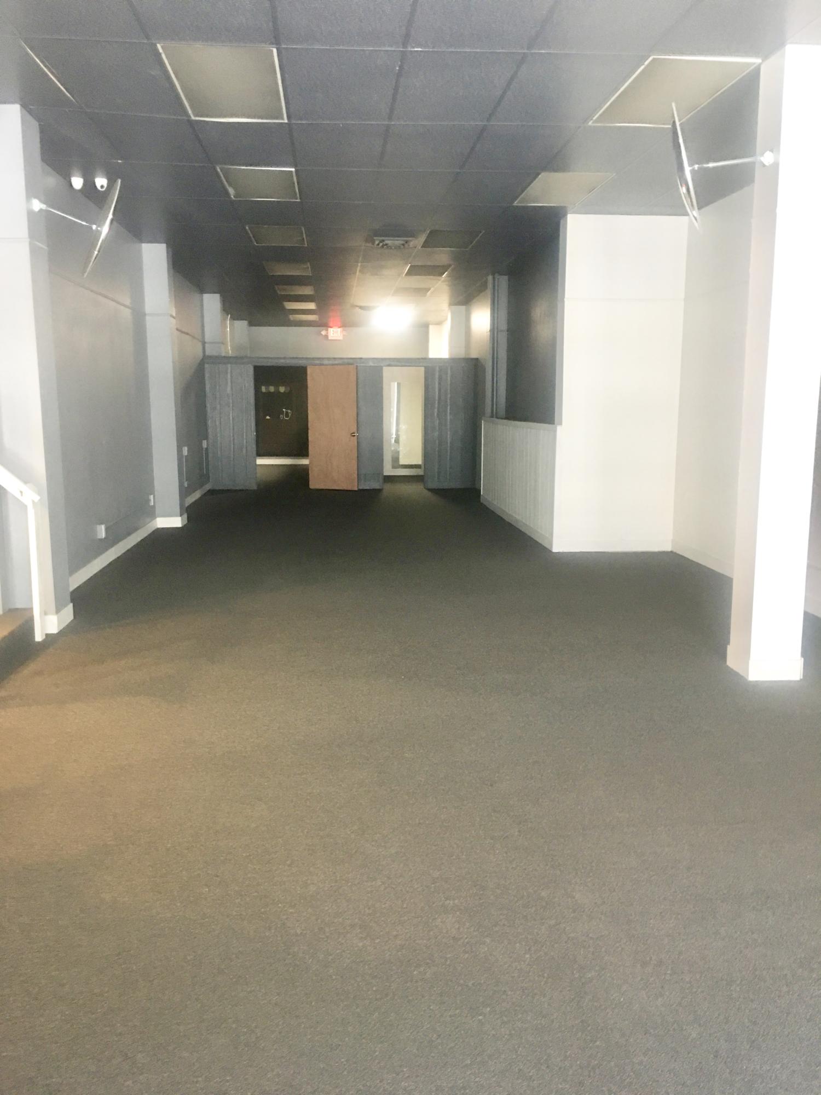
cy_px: 548
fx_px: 917
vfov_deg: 61.7
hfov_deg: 48.2
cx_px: 410
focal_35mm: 29
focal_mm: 4.15
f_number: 2.2
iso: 50
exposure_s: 1/4
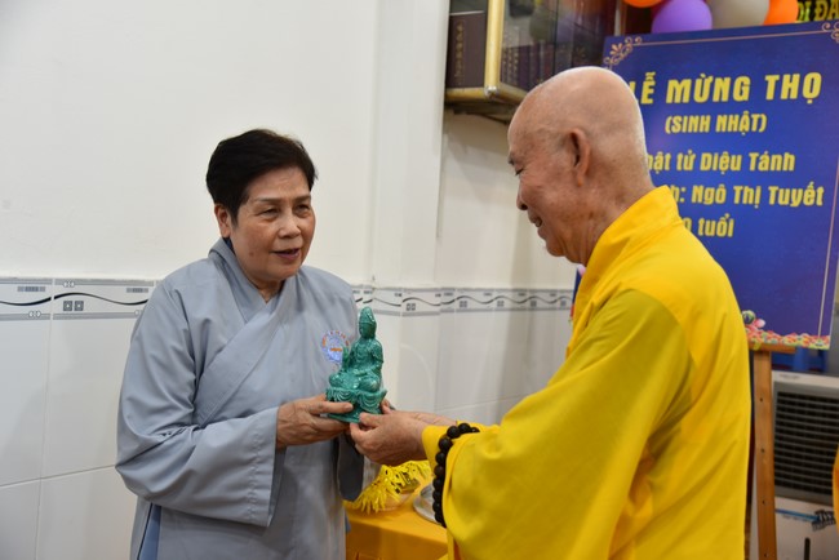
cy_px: 280
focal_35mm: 44
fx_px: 1026
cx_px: 420
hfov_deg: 44.5
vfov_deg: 30.5
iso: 500
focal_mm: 44
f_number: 4
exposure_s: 1/60
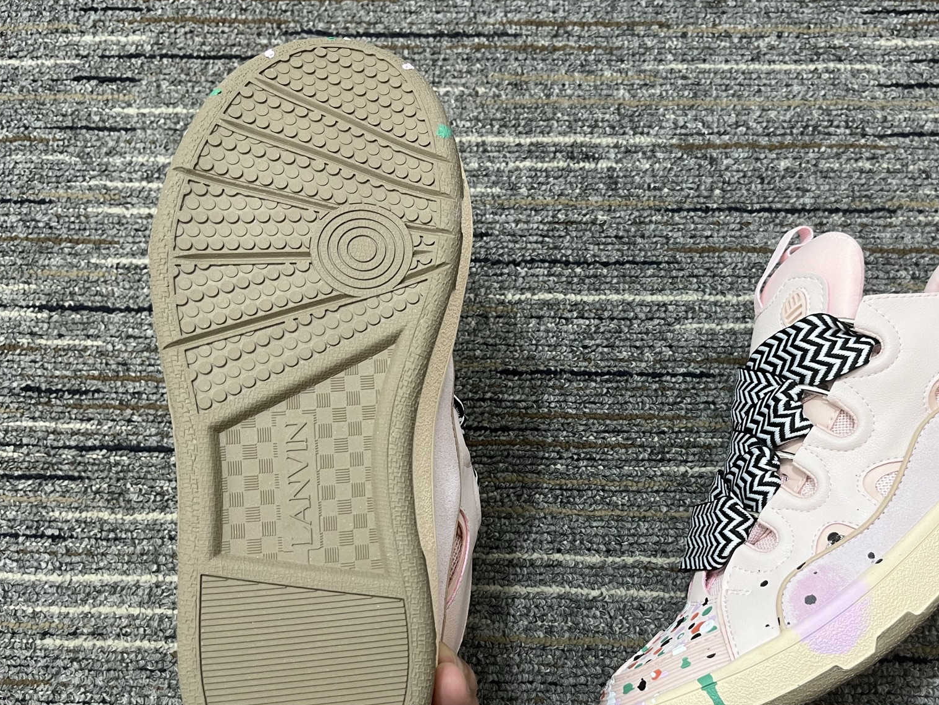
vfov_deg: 40.4
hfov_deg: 51.9
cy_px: 437
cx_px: 604
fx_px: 949
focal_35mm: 35
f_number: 1.6
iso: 100
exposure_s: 1/50
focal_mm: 5.1
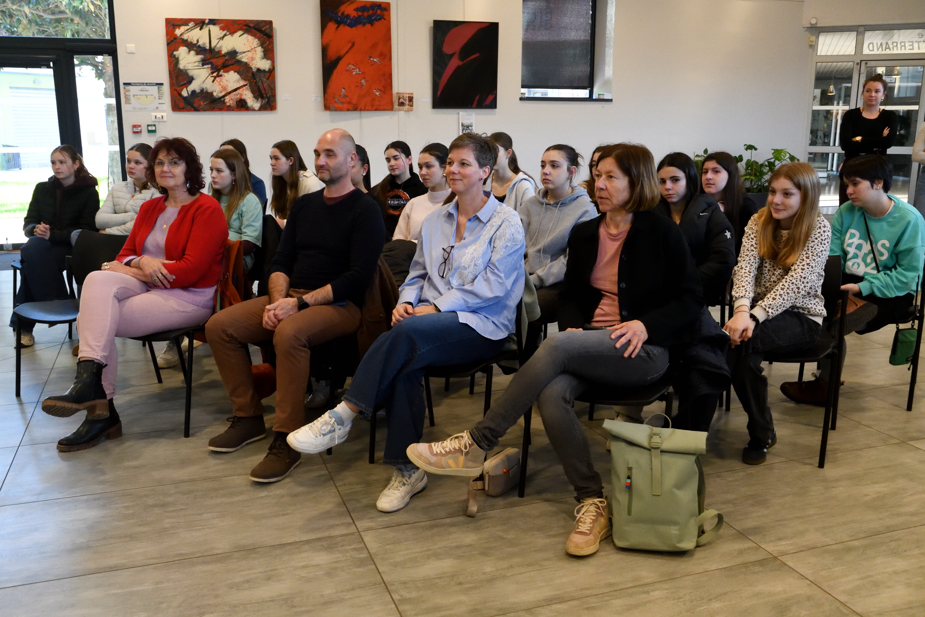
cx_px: 462
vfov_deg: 40.0
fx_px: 848
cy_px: 308
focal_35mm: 33
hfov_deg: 57.2
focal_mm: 22
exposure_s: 1/80
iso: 6400
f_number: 6.3
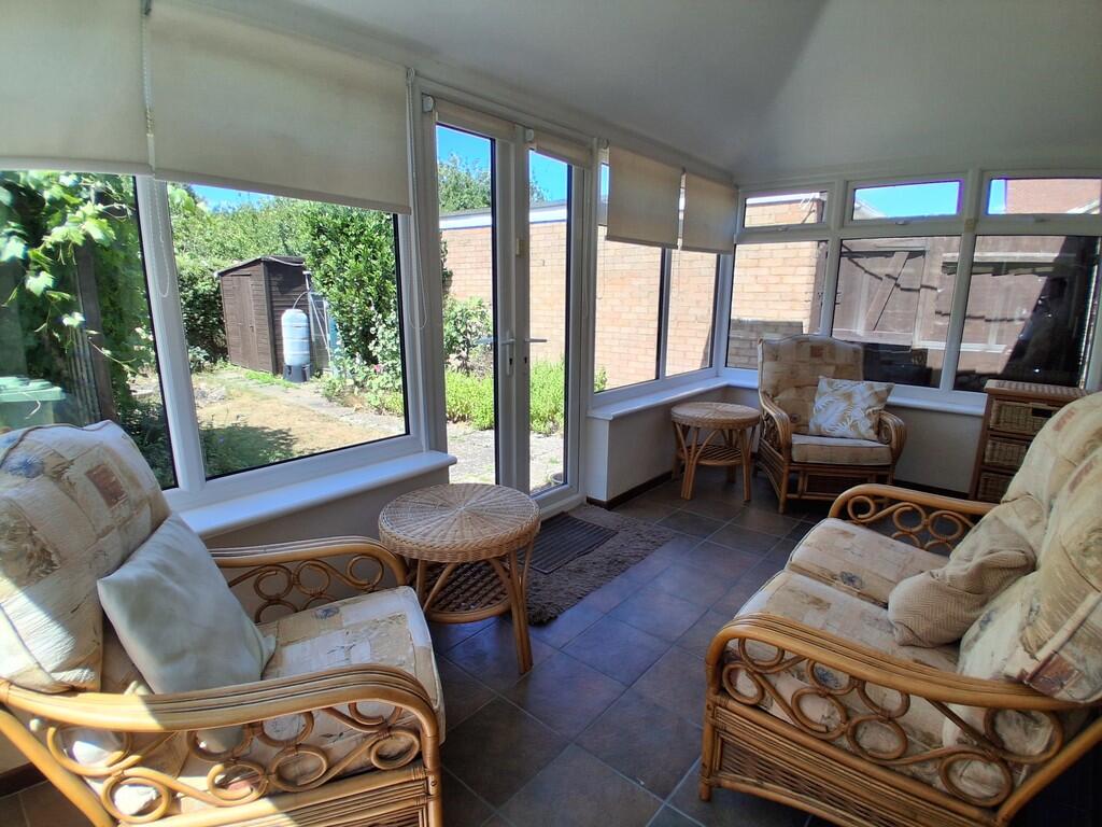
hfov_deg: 91.0
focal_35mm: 17
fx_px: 541
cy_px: 414
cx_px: 551
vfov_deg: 74.7
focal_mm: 1.4
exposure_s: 1/491
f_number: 2.2
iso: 50
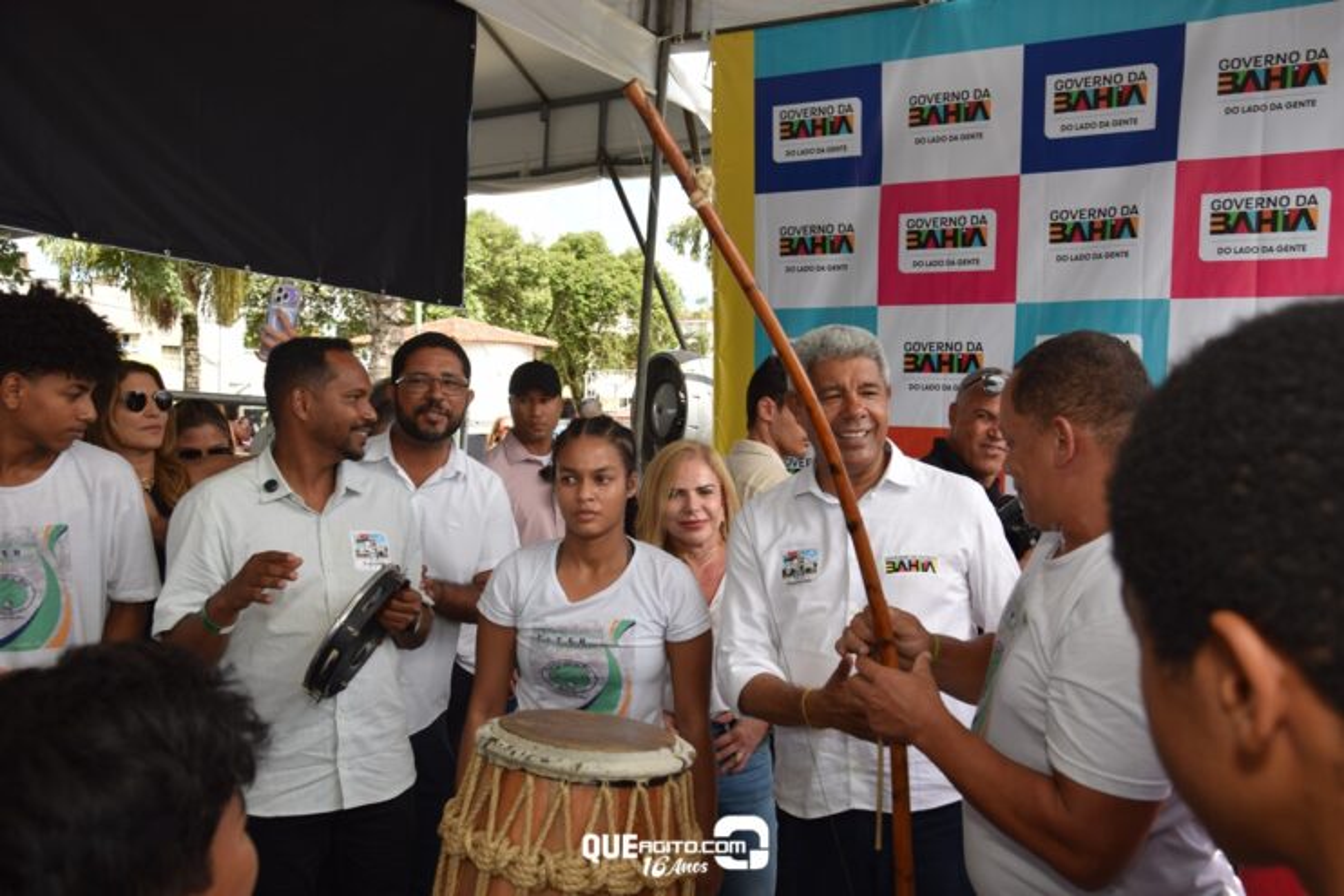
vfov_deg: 40.0
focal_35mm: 33
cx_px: 672
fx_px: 1232
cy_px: 448
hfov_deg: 57.2
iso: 100
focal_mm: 22
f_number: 6.3
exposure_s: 1/160
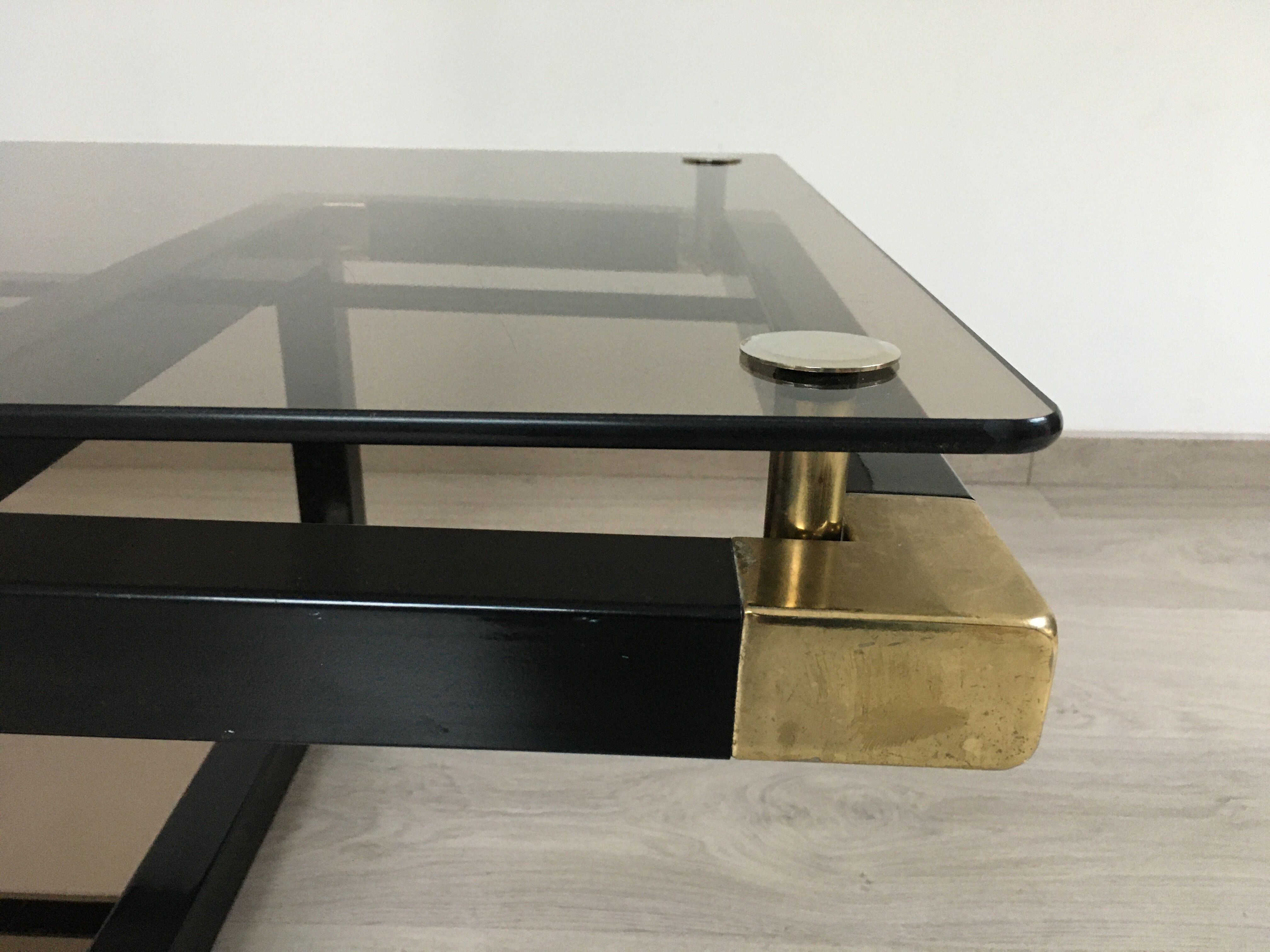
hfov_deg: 61.7
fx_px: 1064
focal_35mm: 29
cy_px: 476
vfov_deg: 48.2
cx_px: 635
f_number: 2.2
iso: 200
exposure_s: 1/20
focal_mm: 4.15
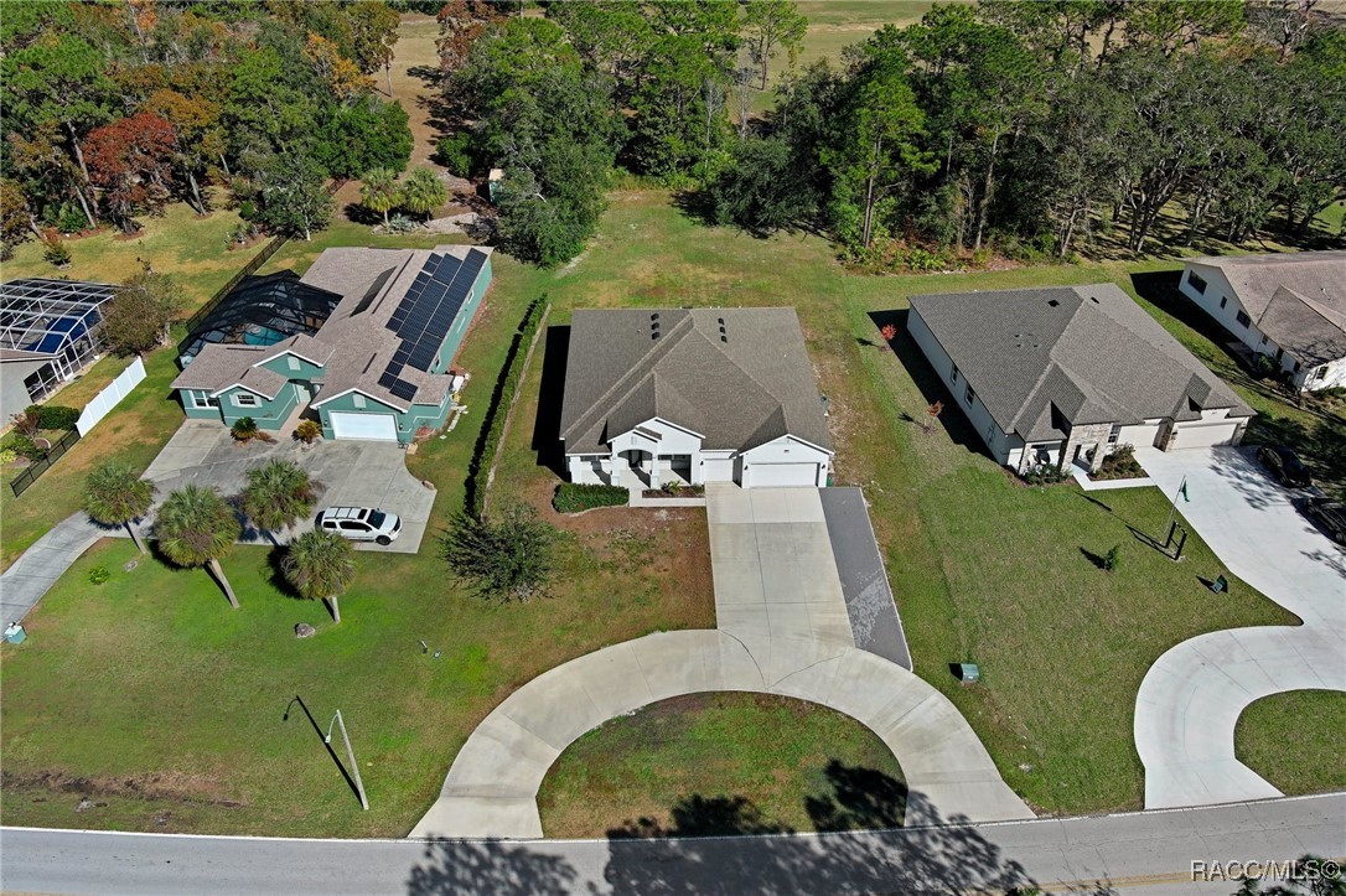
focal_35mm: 29
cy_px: 448
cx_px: 673
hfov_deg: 63.7
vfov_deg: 44.9
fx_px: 1084
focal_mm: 10.57
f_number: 2.8
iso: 102
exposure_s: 1/1000
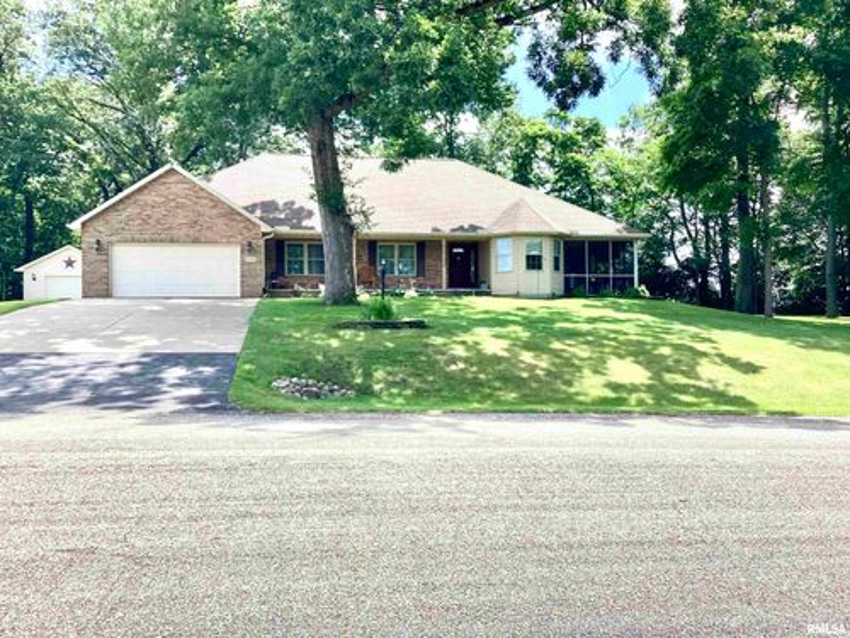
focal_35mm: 31
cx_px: 425
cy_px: 319
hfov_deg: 58.4
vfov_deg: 45.4
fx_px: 761
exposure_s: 1/840
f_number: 2.4
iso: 25
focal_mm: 3.3
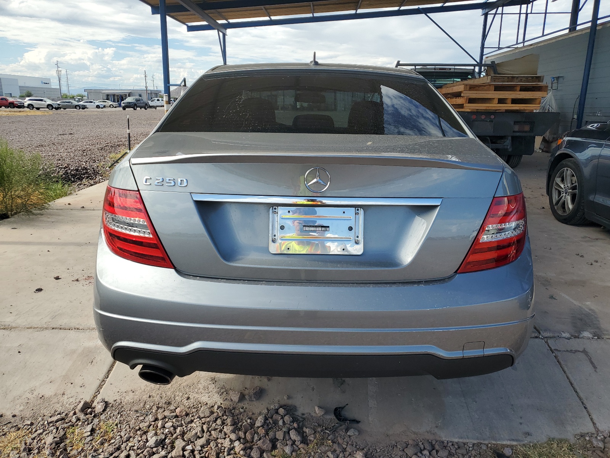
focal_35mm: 26
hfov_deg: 67.3
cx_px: 305
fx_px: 458
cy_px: 229
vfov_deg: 53.1
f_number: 1.5
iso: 50
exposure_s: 1/2000
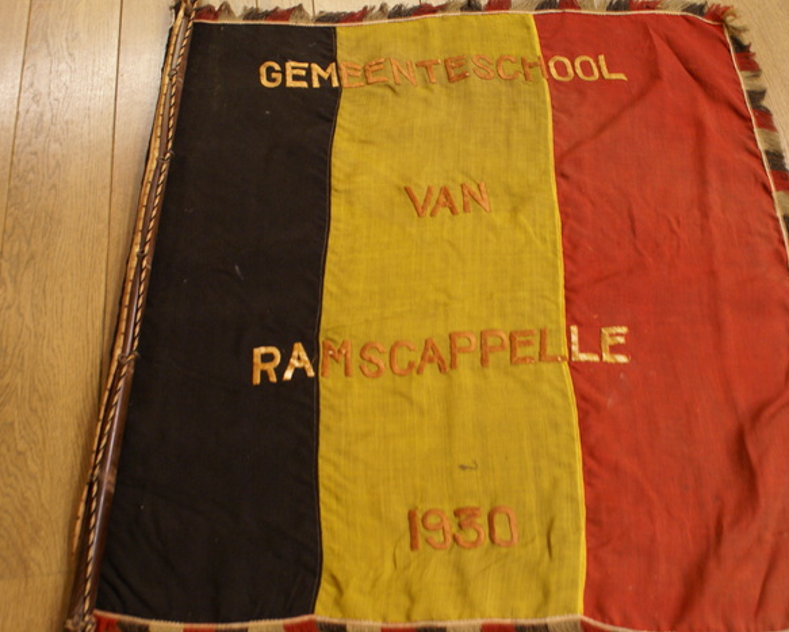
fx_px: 1028
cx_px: 445
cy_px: 316
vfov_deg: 34.2
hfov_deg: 41.9
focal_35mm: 44
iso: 400
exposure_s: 1/2.5
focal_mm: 26
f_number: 4.5
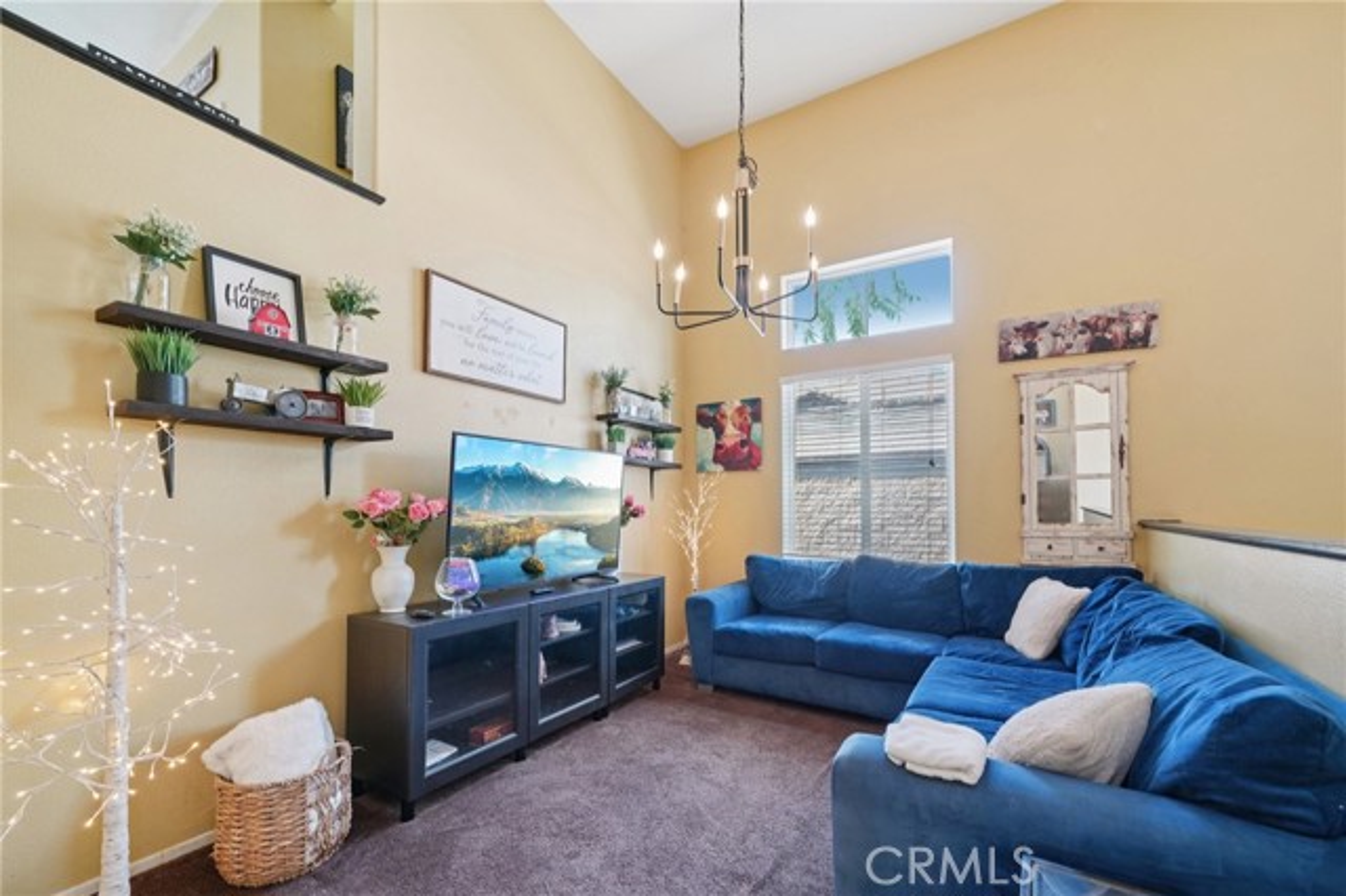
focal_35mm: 14
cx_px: 673
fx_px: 523
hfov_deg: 104.3
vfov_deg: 81.1
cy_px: 448
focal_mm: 14
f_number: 8
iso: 400
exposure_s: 1/15
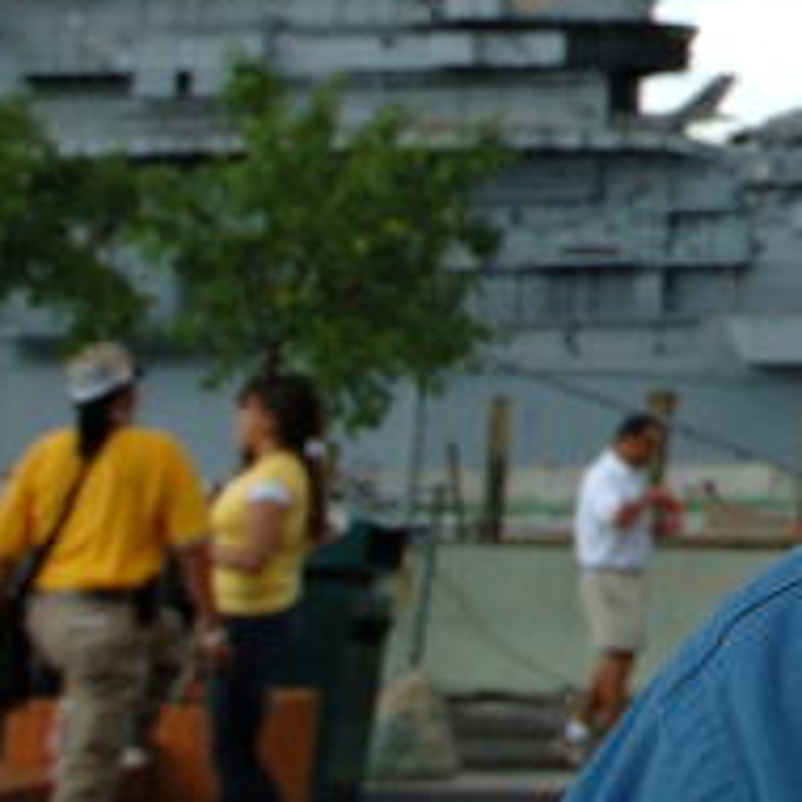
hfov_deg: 12.1
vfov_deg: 13.0
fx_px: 3381
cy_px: -291
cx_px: 1579
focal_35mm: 129
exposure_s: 1/400
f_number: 10
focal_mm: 24
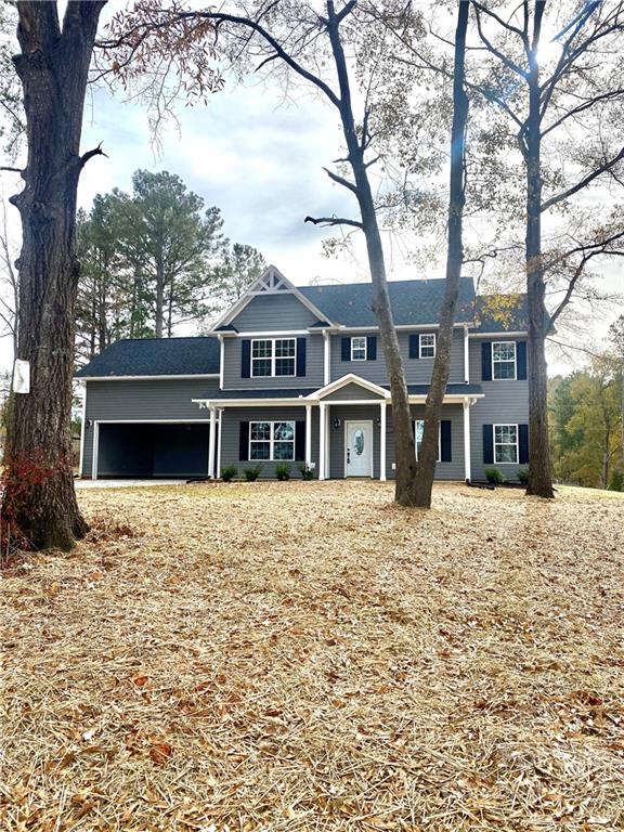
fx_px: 625
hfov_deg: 53.1
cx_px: 312
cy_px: 416
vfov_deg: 67.3
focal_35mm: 26
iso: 32
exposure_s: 1/4274
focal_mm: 4.25
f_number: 1.8
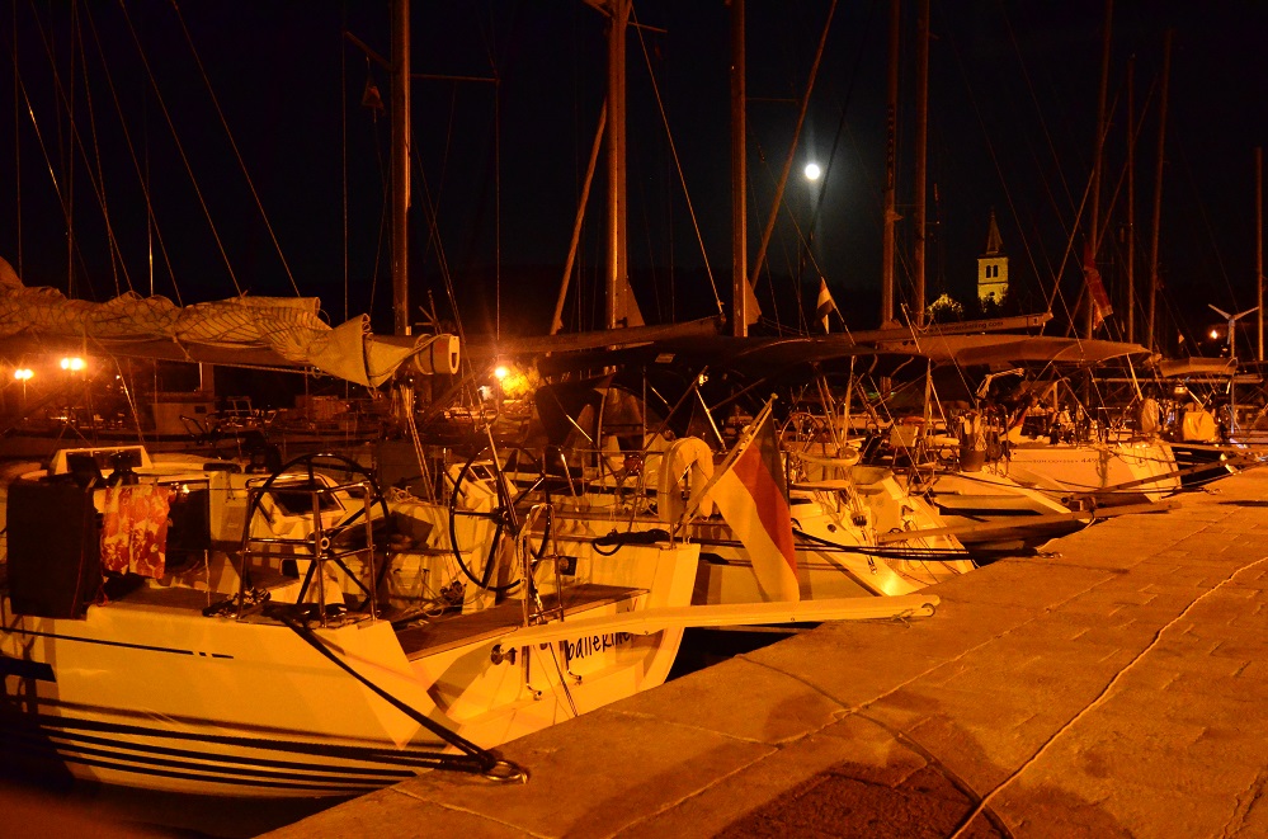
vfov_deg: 43.4
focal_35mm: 30
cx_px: 634
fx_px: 1054
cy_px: 420
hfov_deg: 62.0
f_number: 4
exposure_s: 1/25
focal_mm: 20
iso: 6400
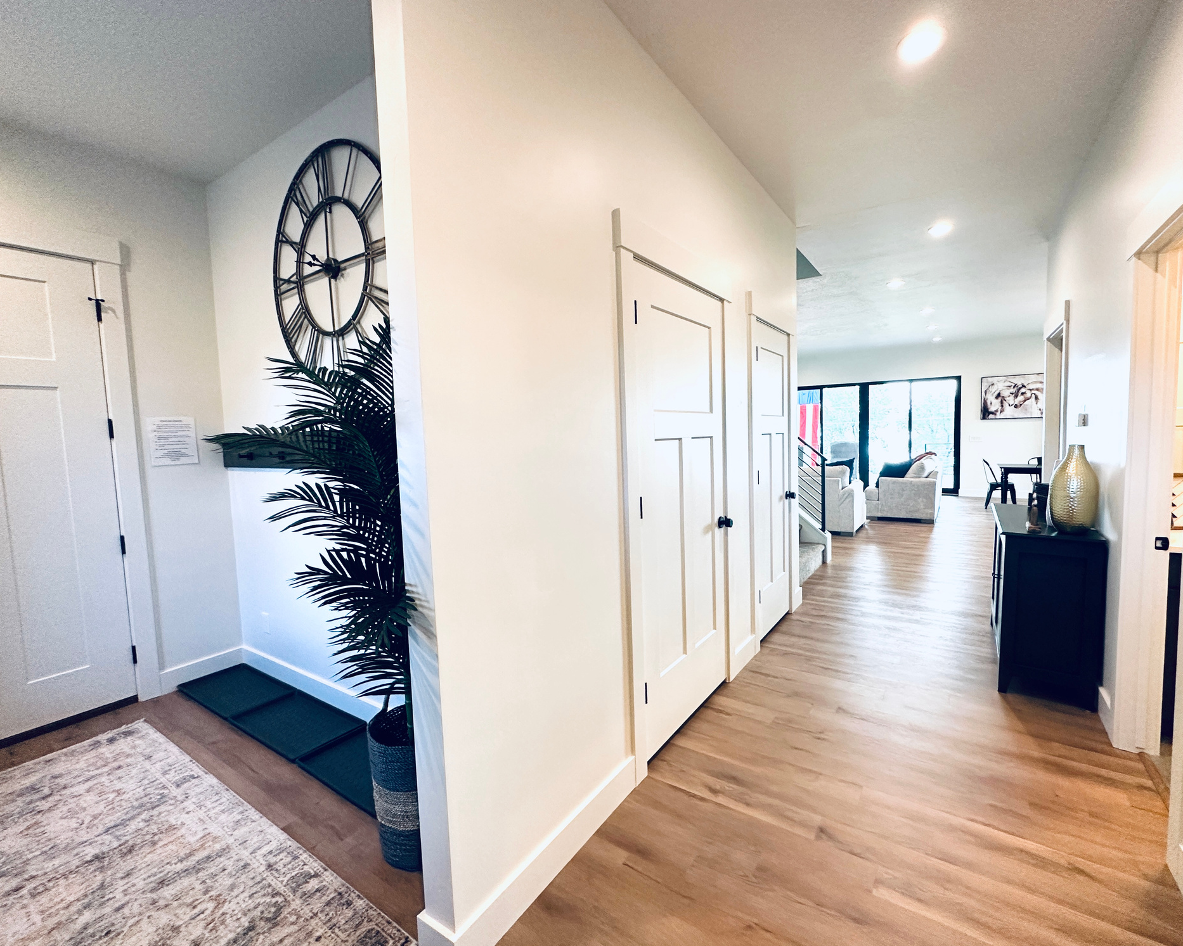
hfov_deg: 96.6
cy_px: 468
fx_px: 525
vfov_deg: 84.0
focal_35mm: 15
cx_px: 641
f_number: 2.2
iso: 200
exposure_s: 1/120
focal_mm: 2.22
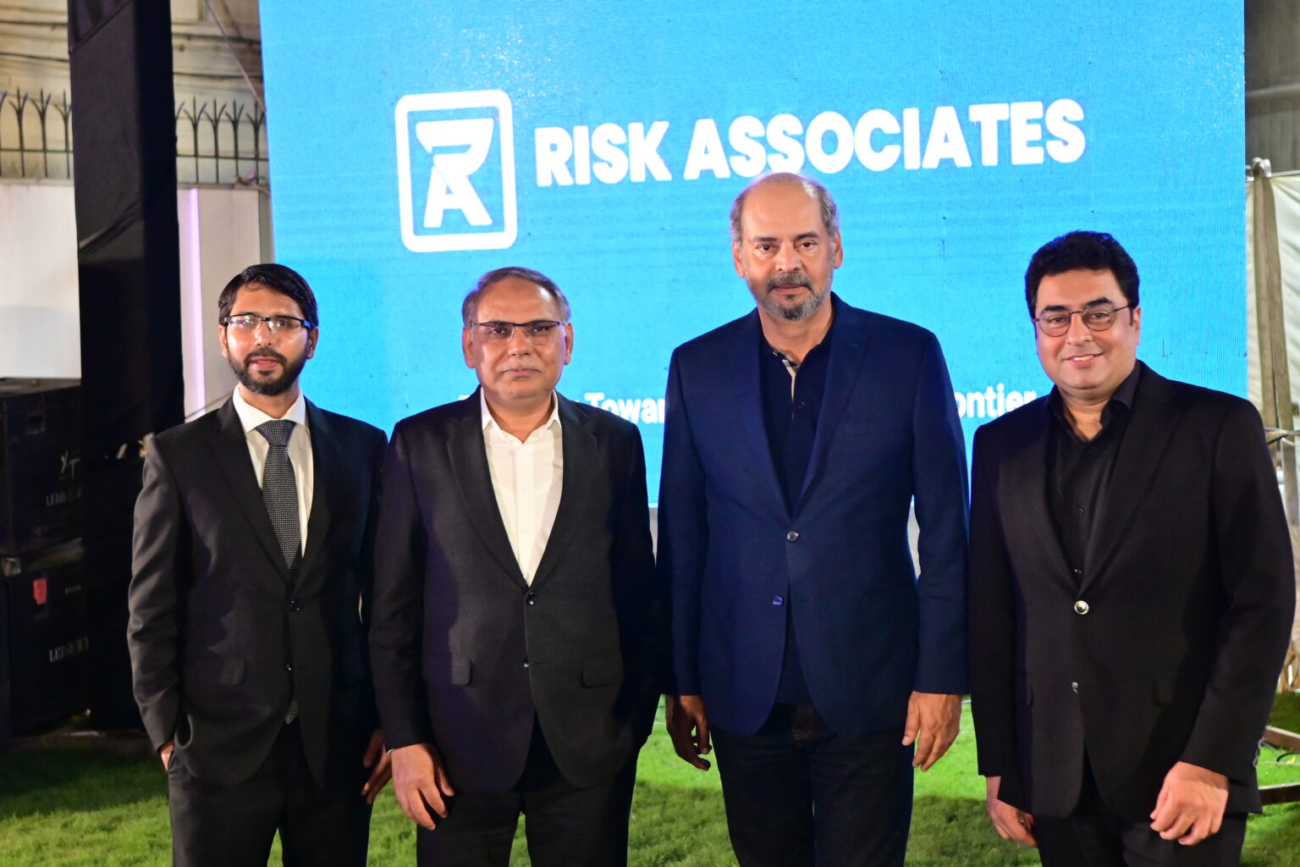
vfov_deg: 26.0
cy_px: 434
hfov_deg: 38.2
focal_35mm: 52
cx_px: 650
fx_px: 1878
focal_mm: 35
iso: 5000
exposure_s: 1/125
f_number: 2.8
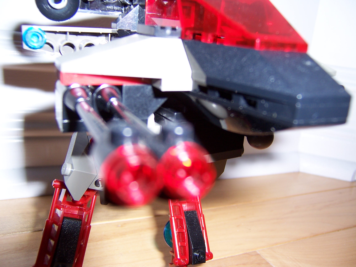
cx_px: 178
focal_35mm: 33
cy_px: 134
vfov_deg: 42.9
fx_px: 339
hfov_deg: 55.4
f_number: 2.8
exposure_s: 1/60
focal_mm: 5.5
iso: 80
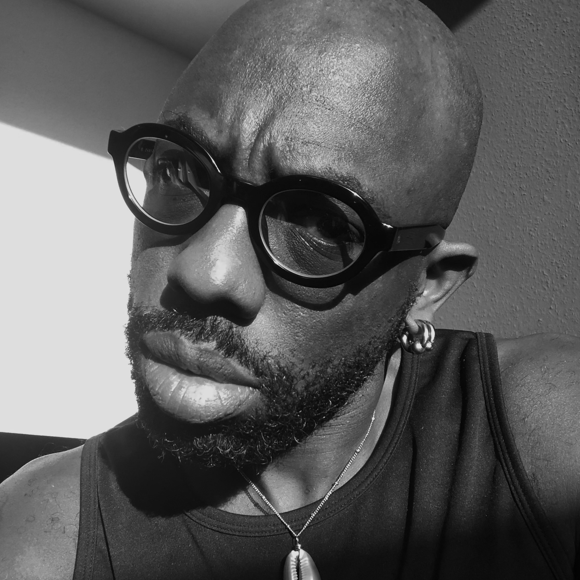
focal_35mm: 38
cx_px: 291
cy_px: 334
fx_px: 720
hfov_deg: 43.9
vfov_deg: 43.7
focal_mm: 2.87
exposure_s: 1/60
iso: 125
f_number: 2.2
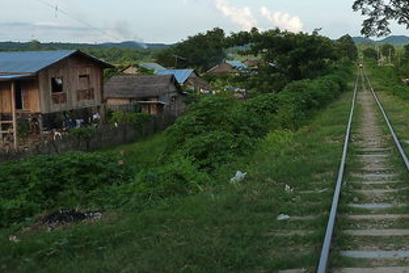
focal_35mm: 50
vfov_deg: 26.8
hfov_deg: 36.7
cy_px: 91
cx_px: 379
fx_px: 568
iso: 125
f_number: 4
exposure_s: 1/160
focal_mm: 4.1
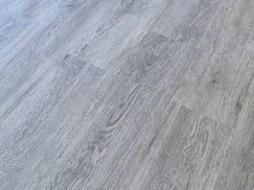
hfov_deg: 28.2
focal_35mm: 68
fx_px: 499
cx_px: 63
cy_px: -268
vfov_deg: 14.3
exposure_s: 1/120
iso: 80
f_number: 2.2
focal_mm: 2.22
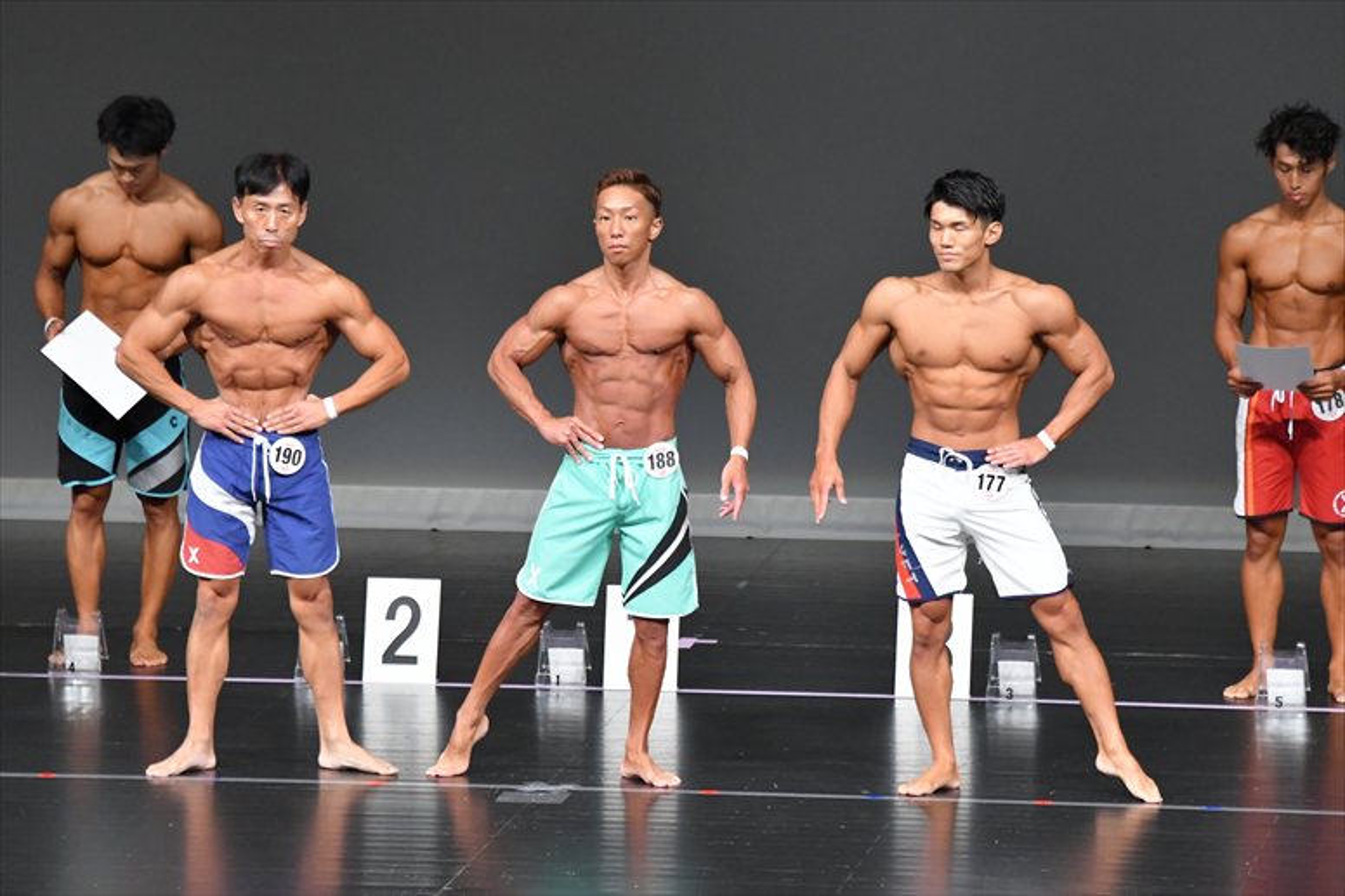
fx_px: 10643
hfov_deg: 7.2
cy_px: 448
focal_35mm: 285
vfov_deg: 4.8
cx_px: 672
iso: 5000
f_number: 5.6
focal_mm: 190
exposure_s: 1/400
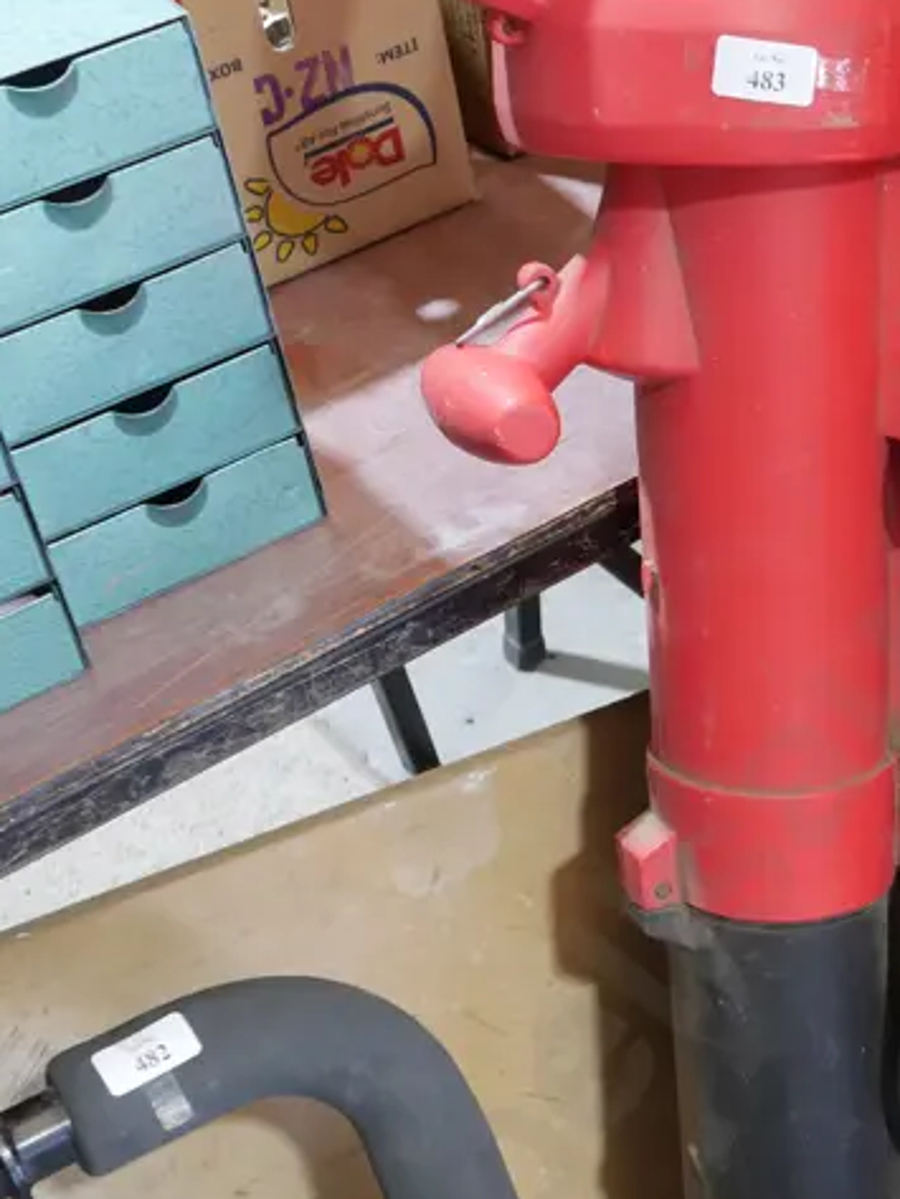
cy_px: 659
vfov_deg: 29.8
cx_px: 894
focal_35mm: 65
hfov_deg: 21.8
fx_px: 2252
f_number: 3.6
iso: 800
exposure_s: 1/60
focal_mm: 15
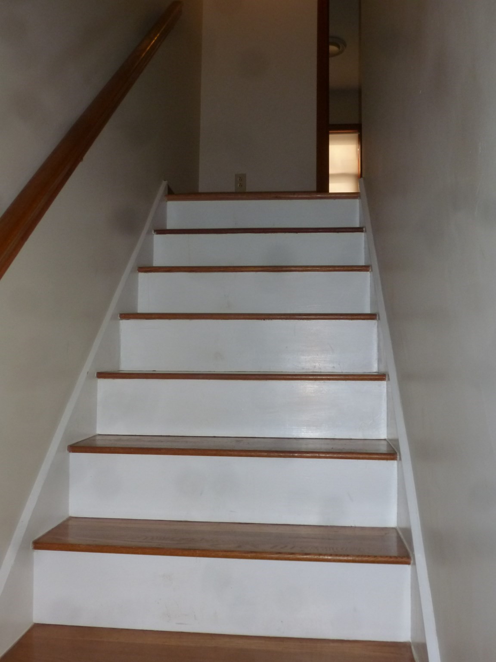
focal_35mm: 33
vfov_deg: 55.4
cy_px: 331
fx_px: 630
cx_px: 248
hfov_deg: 42.9
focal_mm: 5.9
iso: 200
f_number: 3.6
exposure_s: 1/60
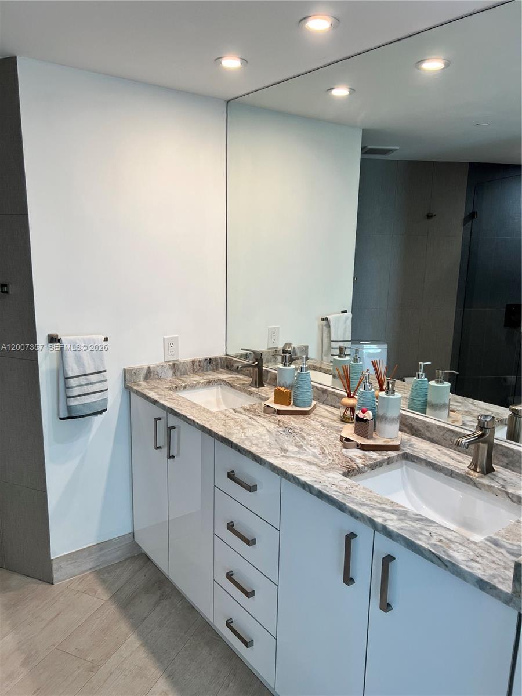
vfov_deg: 67.3
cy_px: 348
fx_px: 523
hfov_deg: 53.1
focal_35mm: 26
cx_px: 261
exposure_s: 1/166
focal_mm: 5.7
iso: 50
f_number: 1.5
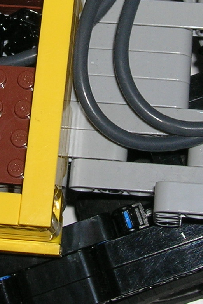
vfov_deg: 17.4
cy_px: 77
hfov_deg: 11.7
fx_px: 990
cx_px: 84
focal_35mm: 117
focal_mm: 5.7
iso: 50
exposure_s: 1/60.1
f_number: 4.9
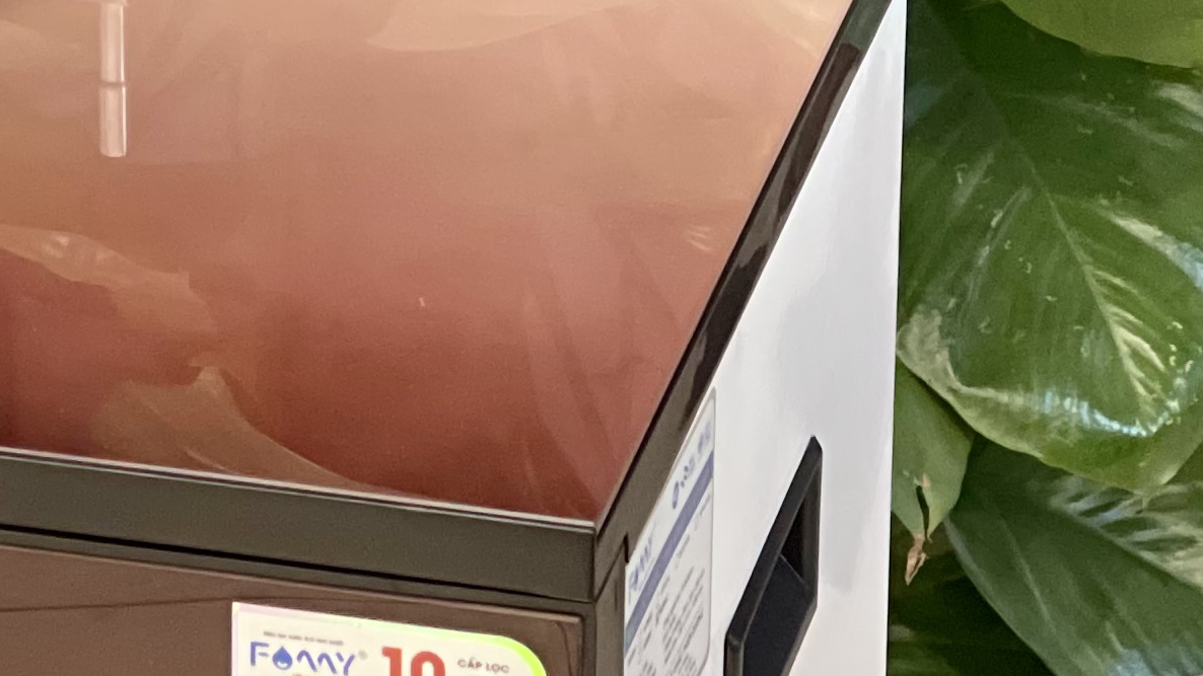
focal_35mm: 237
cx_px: 7
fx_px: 7560
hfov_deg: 9.0
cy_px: -329
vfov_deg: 5.1
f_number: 2.2
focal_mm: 7.5
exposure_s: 1/33
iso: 320
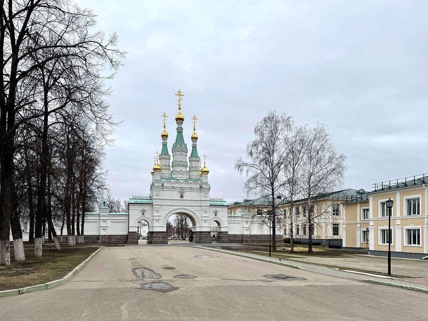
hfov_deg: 71.6
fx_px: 297
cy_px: 160
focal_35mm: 24
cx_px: 214
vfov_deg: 56.8
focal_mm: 6.76
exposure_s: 1/1010
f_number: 1.78
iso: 80
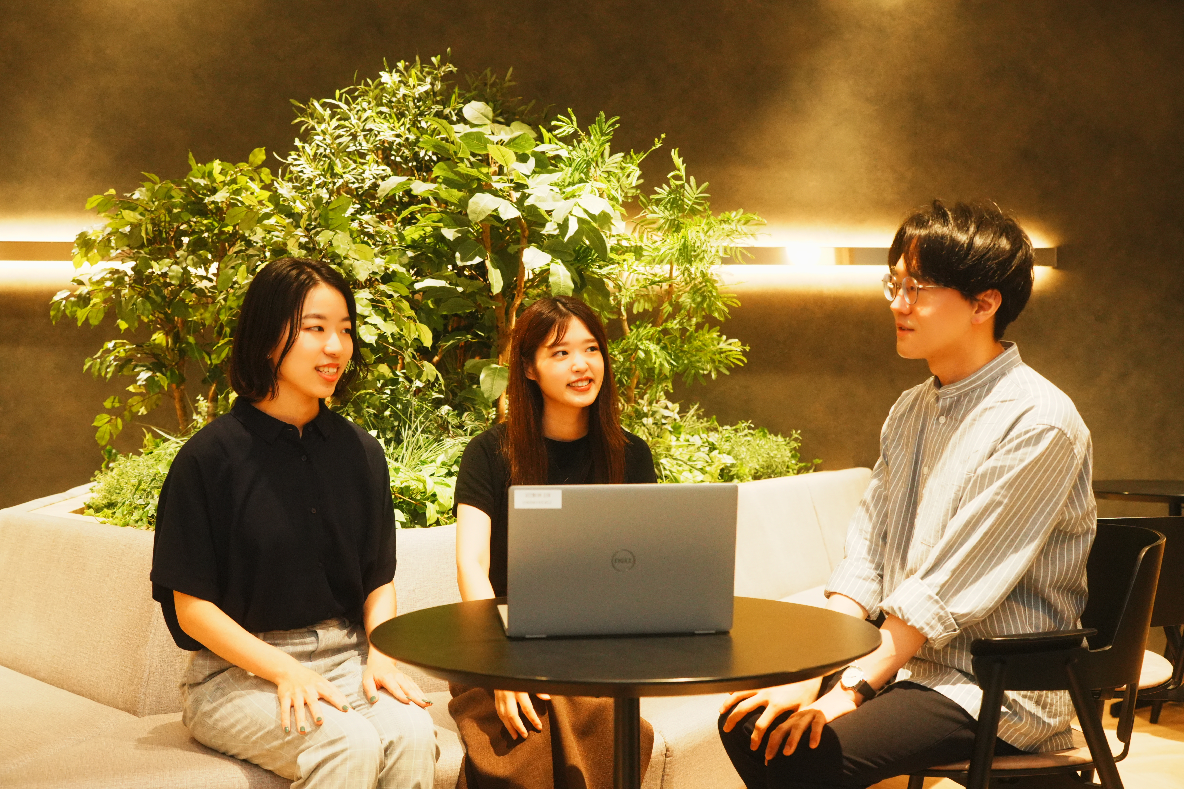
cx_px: 592
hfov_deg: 44.5
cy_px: 394
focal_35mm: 44
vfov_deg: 30.5
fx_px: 1447
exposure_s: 1/100
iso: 4000
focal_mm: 44
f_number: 4.5
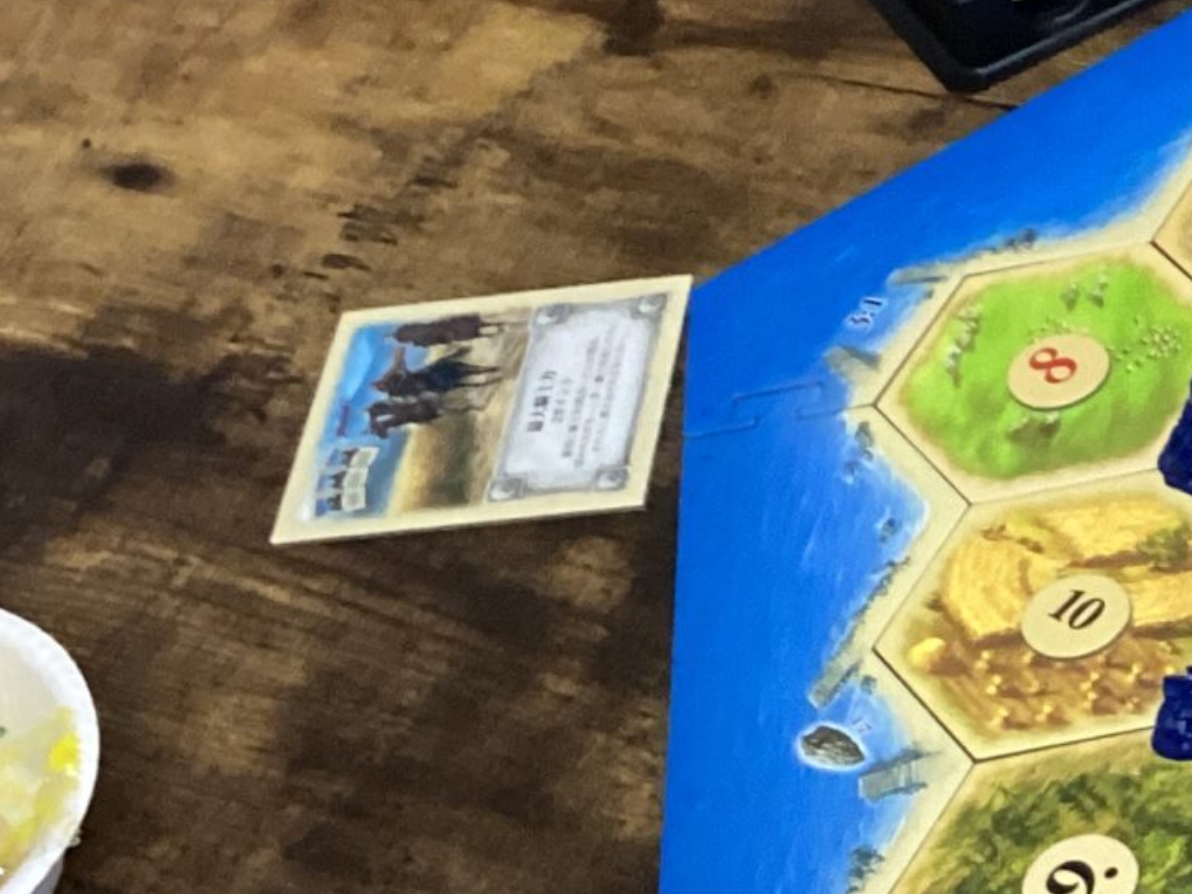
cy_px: 626
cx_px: 1652
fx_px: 3788
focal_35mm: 110
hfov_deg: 16.6
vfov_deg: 13.4
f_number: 2.4
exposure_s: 1/60
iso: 250
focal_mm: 3.3
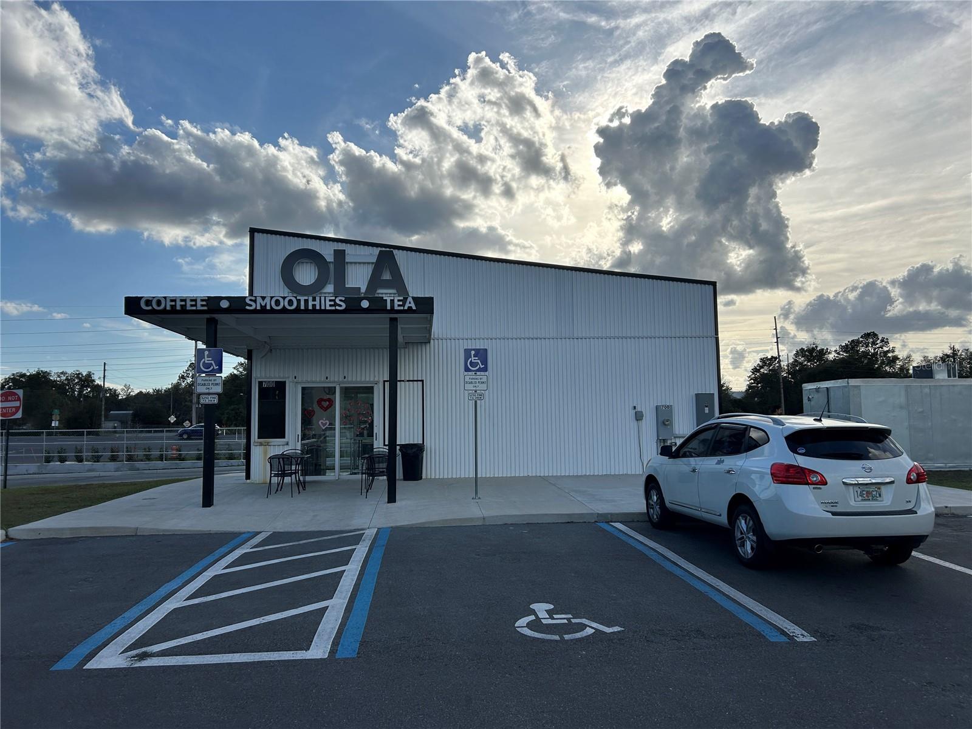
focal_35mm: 26
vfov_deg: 53.1
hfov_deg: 67.3
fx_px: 730
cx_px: 486
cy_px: 364
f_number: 1.5
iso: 50
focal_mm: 5.7
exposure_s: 1/7463
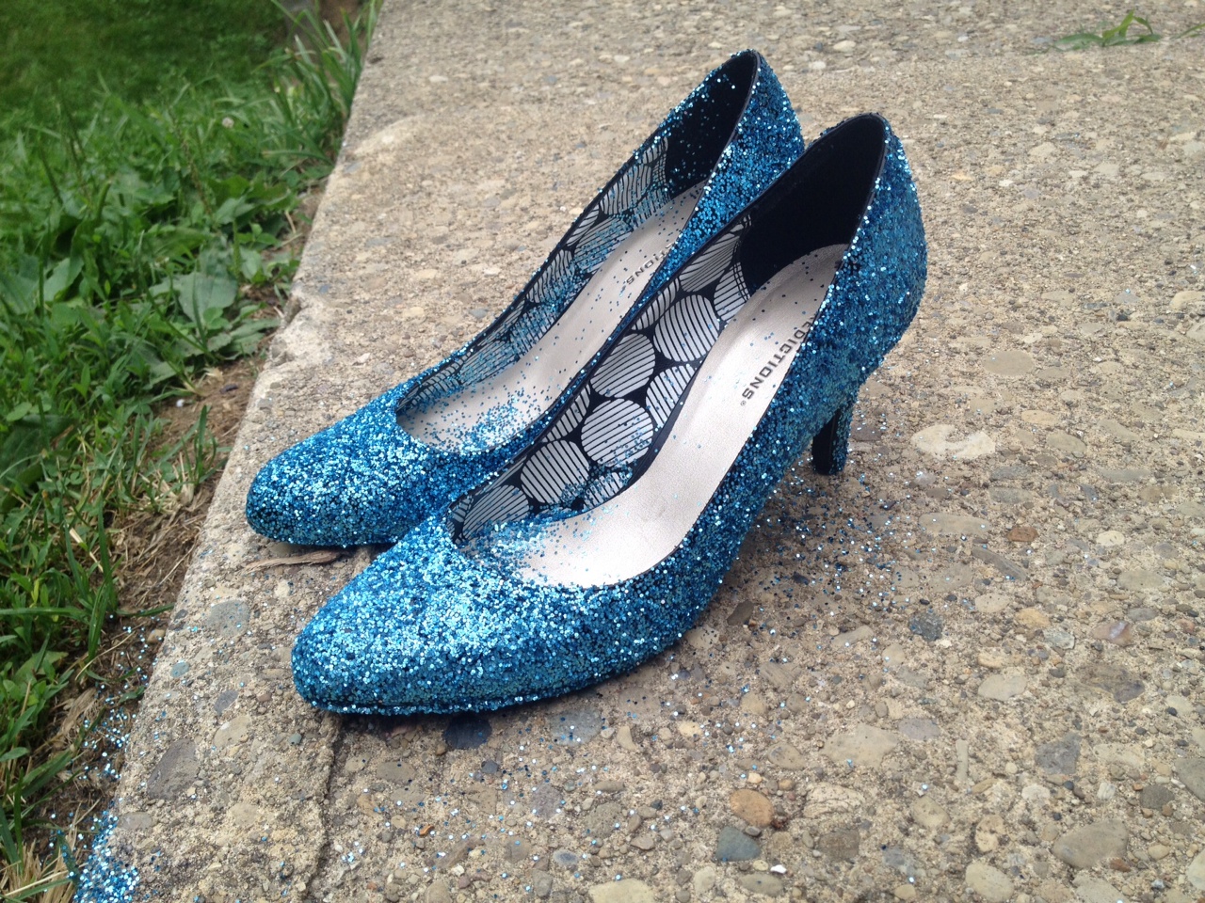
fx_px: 1218
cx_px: 602
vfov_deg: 40.7
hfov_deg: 52.6
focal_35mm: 35
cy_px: 452
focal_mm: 4.28
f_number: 2.4
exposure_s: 1/162
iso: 50
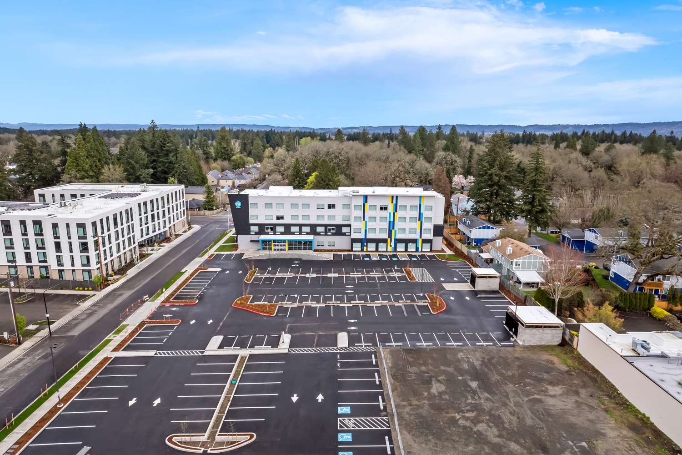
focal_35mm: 22
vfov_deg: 57.2
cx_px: 341
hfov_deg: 78.6
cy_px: 228
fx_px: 417
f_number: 2.8
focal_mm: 8.38
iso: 200
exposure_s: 1/120
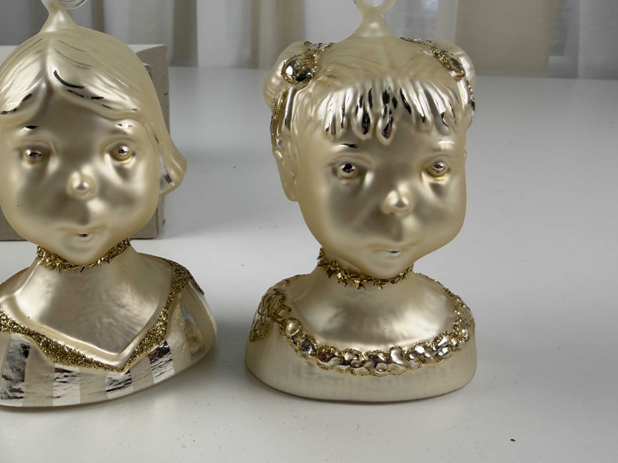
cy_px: 197
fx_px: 589
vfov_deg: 42.8
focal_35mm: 33
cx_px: 235
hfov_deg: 54.8
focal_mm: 2.22
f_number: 2.2
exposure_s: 1/100
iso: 40
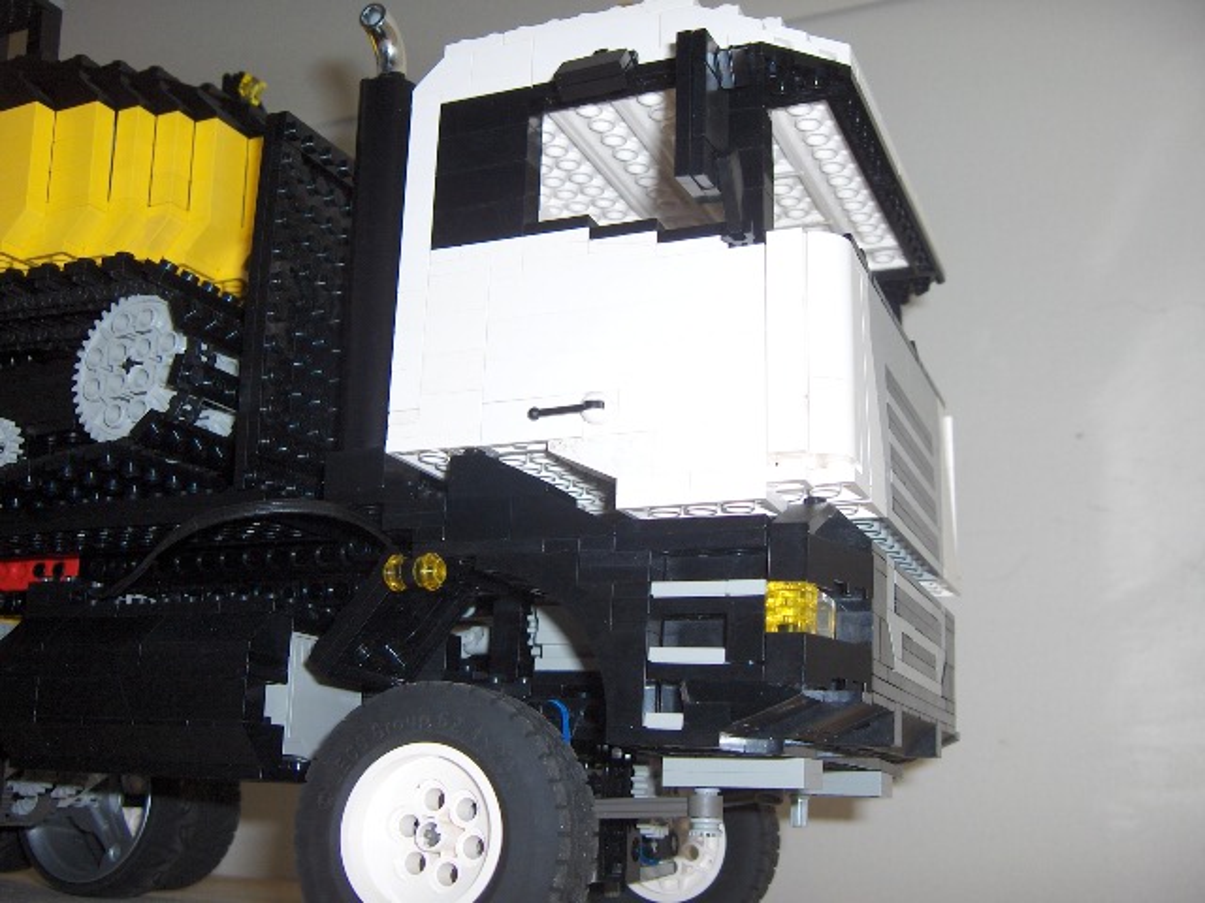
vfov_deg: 36.8
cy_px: 452
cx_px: 602
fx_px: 1358
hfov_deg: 47.9
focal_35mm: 39
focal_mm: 8
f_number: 4.8
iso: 100
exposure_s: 1/60
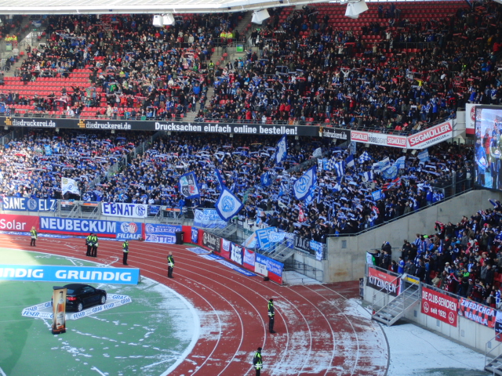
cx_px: 251
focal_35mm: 83
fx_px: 1204
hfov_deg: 23.6
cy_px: 188
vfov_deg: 17.8
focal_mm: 14.35
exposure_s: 1/200
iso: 100
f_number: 4.1
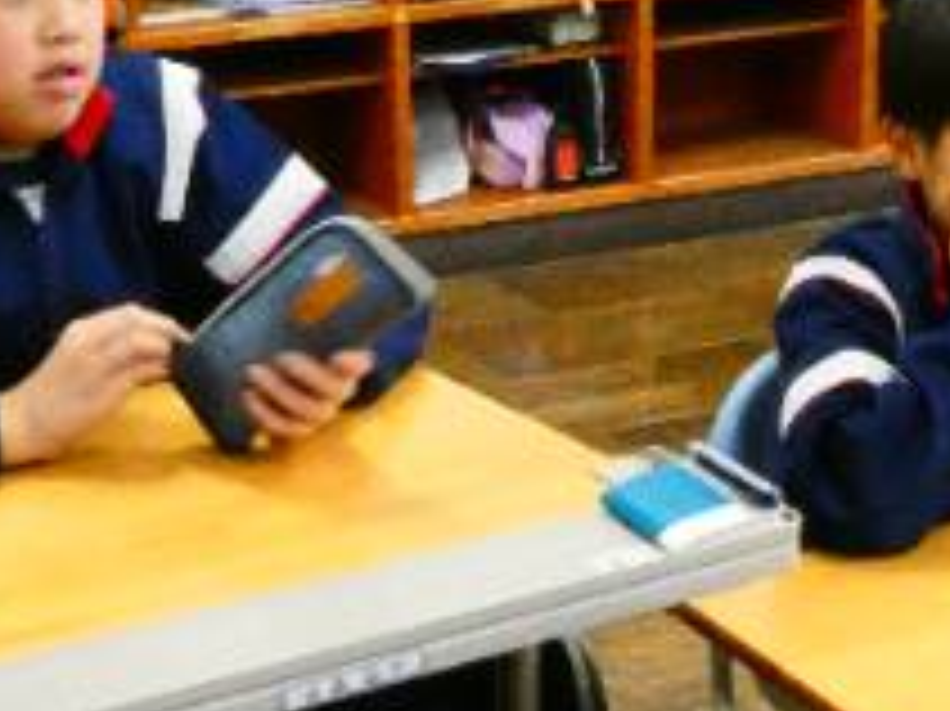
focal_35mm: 90
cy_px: 443
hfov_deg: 21.8
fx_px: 2469
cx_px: 387
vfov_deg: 16.4
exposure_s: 1/25
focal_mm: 6.8
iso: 1600
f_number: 8
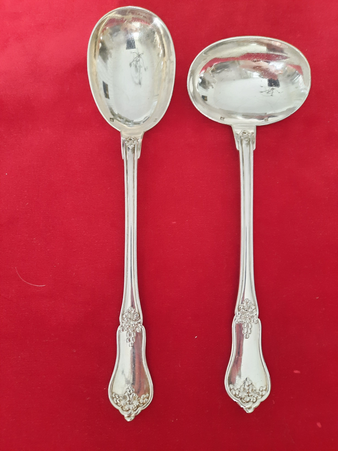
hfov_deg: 54.9
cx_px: 169
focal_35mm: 25
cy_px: 226
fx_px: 325
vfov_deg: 69.4
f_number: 2
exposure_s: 1/25
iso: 400
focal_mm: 4.6
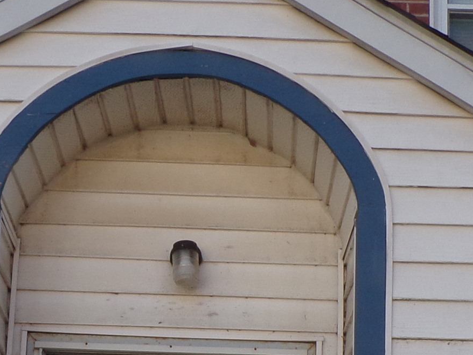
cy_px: 462
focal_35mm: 84
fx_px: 1147
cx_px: 193
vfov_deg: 16.6
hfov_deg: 23.3
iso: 80
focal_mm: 4.3
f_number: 5.8
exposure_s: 1/180
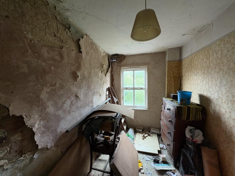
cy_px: 88
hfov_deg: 102.1
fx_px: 95
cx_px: 118
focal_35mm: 14
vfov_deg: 85.7
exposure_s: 1/86
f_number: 2.2
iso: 250
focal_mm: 2.22
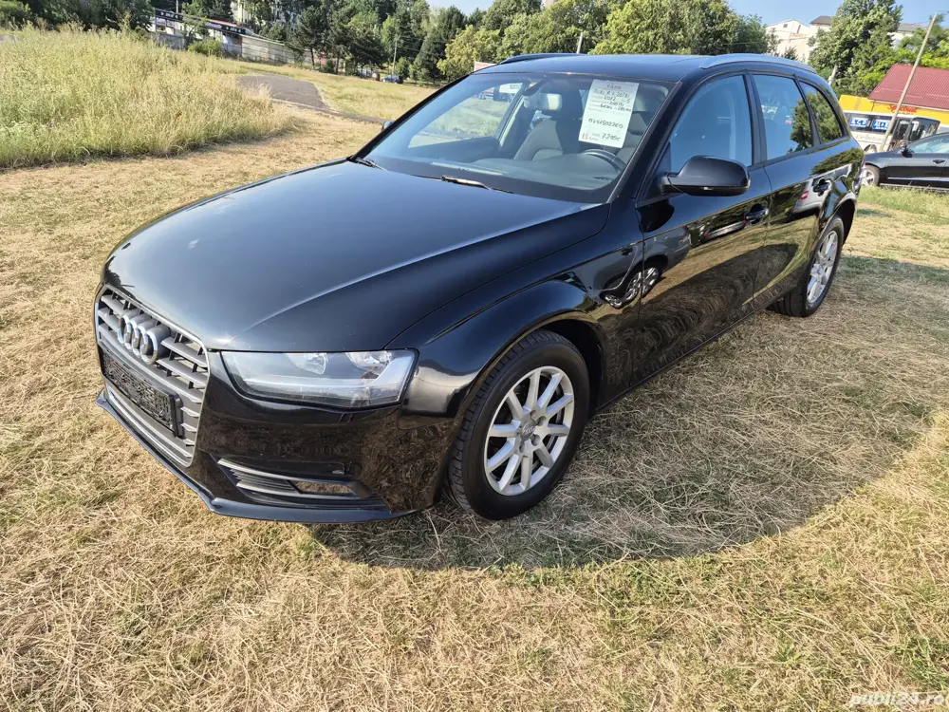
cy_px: 356
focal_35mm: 23
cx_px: 474
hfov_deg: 73.9
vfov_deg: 58.9
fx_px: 631
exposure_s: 1/488
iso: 25
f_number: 1.8
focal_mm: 5.4
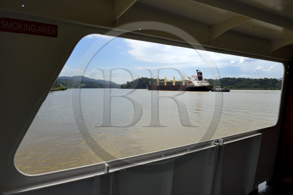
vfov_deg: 53.1
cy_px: 98
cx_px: 146
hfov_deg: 73.8
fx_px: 195
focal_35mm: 24
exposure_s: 1/250
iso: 200
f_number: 16
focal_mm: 24
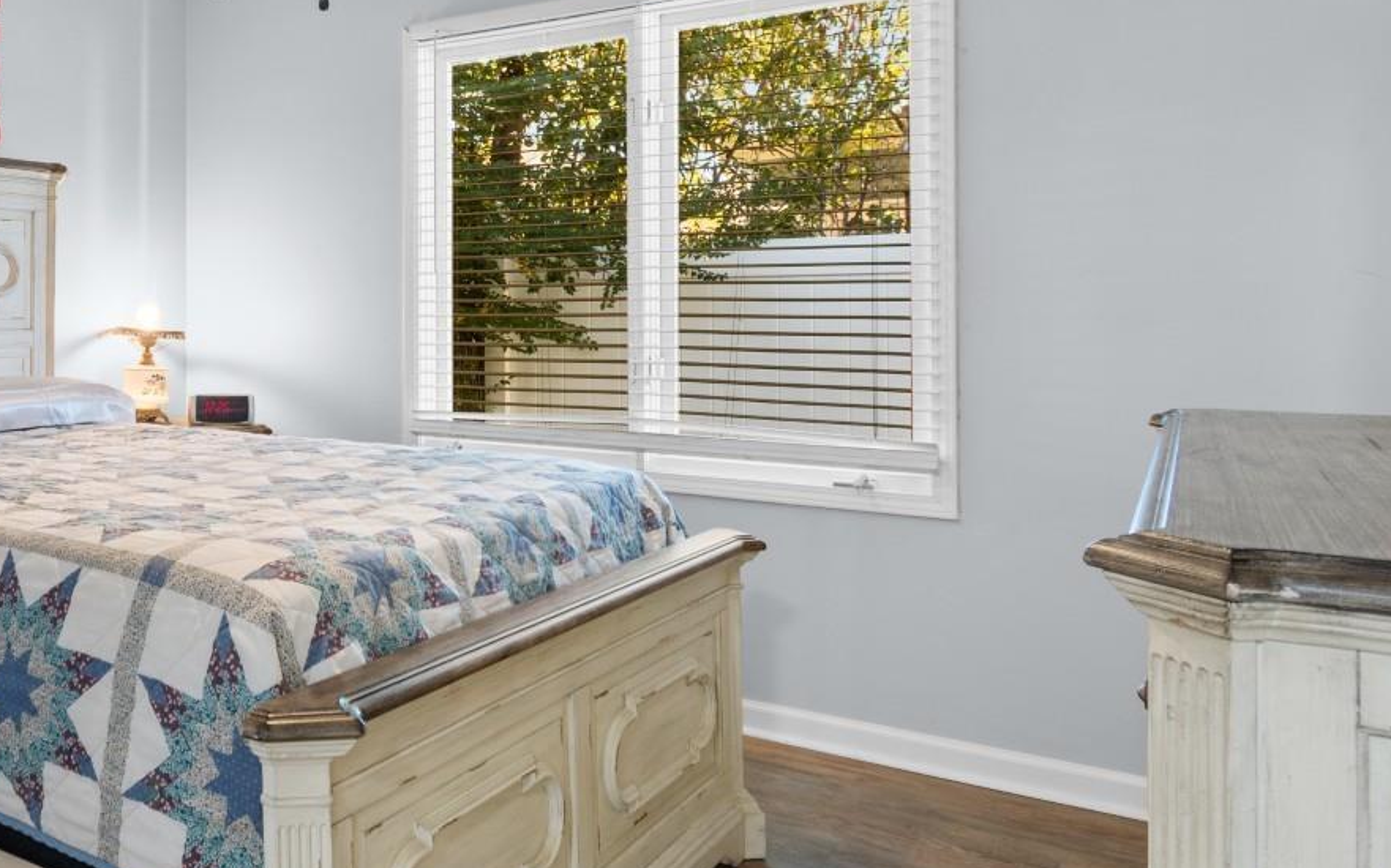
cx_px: 197
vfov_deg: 41.4
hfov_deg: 56.2
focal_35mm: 30
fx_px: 1137
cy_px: 301
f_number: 4.8
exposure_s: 1.6
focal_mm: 11
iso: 100
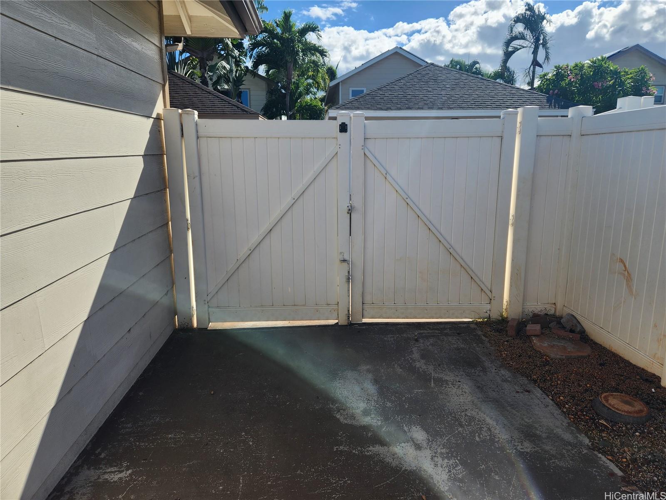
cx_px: 333
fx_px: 443
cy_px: 250
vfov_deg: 58.9
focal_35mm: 23
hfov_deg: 73.9
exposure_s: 1/1597
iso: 20
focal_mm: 5.4
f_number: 1.8
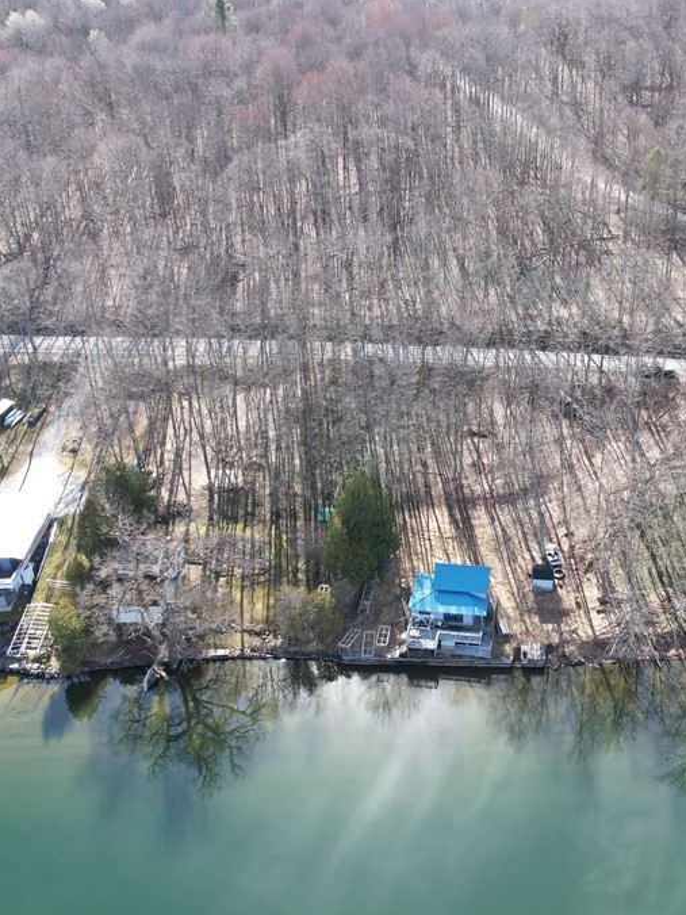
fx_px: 898
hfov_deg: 40.9
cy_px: 443
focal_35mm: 34
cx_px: 495
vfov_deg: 53.9
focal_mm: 8.38
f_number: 2.8
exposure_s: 1/320
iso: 110
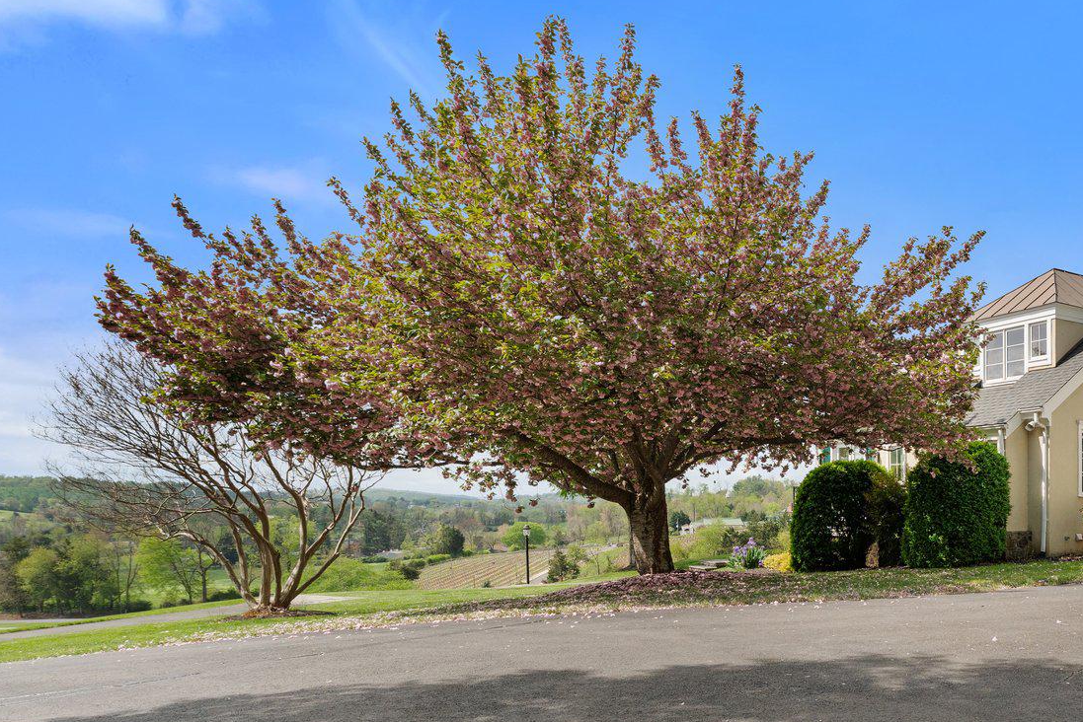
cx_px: 990
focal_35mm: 29
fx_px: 876
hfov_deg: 54.5
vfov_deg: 44.1
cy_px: 489
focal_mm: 15.6
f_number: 8
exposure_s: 1/1000
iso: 640
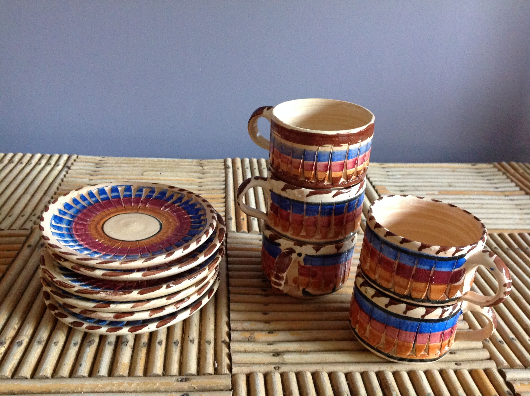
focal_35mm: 35
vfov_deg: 40.6
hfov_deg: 52.7
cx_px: 265
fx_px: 535
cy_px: 198
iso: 320
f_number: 2.4
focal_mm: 4.28
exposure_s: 1/15
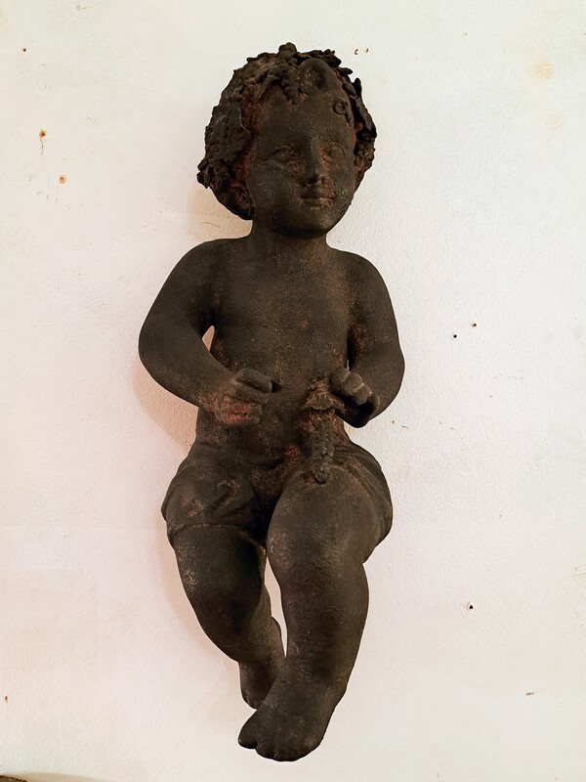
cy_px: 391
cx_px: 293
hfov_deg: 56.8
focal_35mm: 24
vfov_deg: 71.6
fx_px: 542
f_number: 1.8
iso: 640
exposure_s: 1/25
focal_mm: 5.23
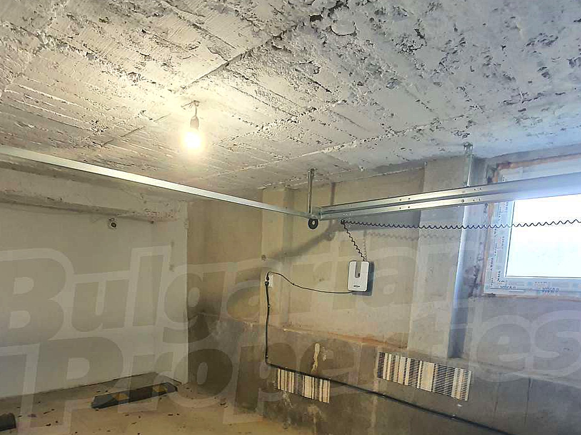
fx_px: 352
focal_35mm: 21
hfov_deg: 79.0
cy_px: 333
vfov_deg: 59.5
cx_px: 276
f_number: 2.2
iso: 400
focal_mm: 1.8
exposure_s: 1/33
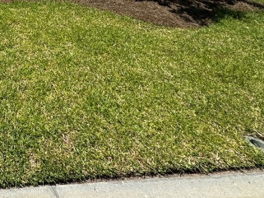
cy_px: -52
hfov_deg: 34.6
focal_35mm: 39
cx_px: -75
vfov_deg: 30.1
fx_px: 297
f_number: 2.2
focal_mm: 2.22
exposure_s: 1/2028
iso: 50
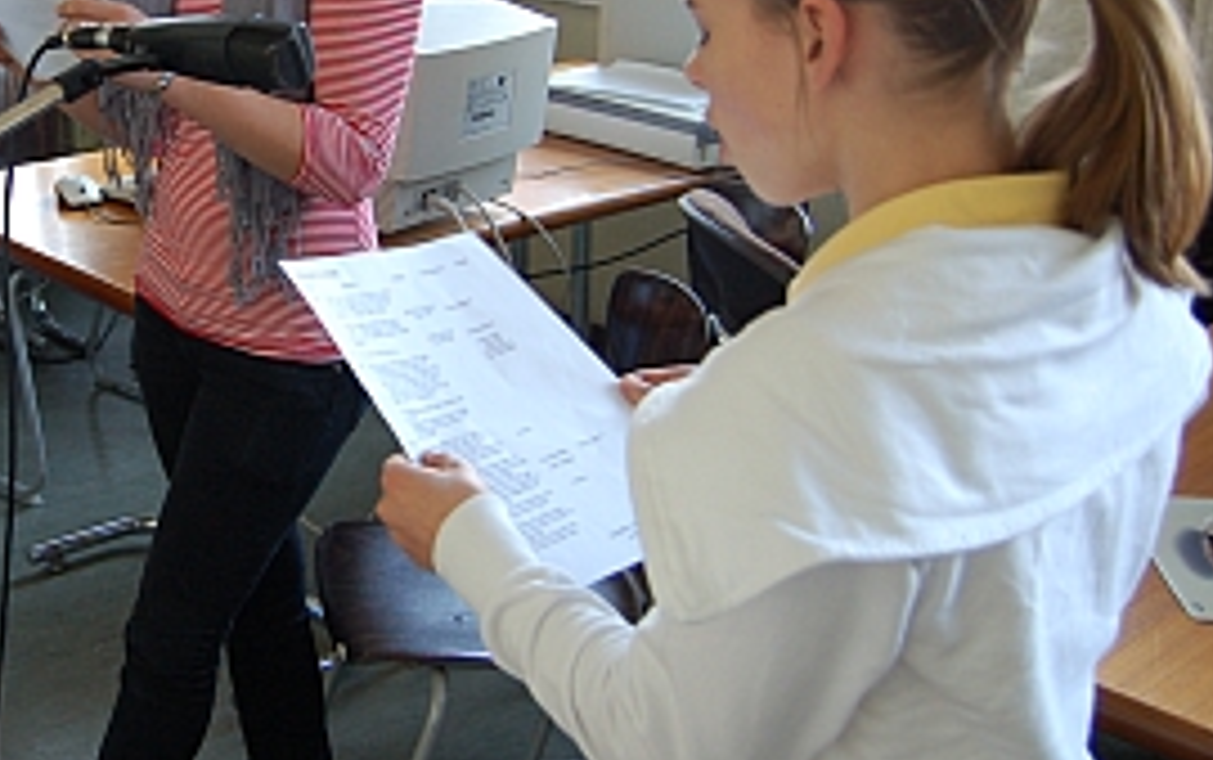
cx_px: 144
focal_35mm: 53
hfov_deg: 36.1
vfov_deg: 24.2
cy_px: 198
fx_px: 1753
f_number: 3.5
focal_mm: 18
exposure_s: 1/30
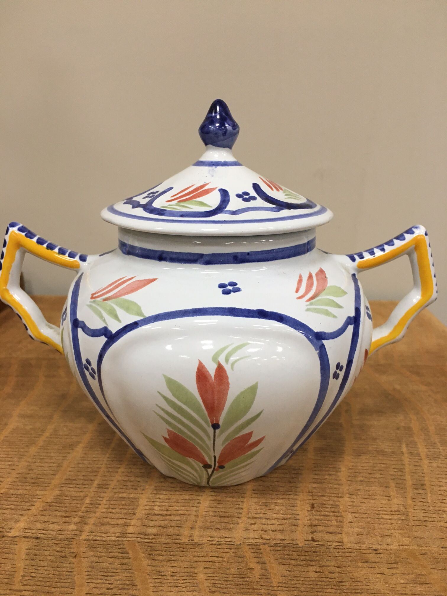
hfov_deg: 48.2
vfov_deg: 61.7
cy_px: 298
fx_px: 499
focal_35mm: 29
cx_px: 224
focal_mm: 4.15
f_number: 2.2
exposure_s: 1/33
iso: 50
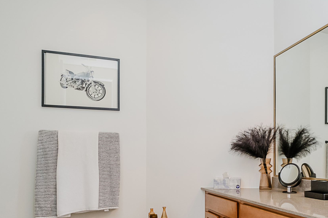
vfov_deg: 44.8
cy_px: 163
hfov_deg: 64.7
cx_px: 200
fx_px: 255
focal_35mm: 28
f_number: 4.5
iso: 500
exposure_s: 1/15
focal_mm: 10
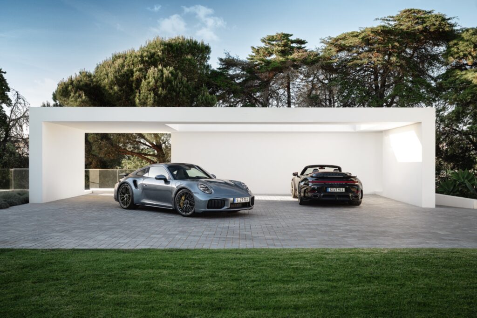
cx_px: 238
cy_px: 159
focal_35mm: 35
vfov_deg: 37.8
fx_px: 464
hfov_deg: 54.4
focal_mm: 35
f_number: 6.3
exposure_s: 1/80
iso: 200
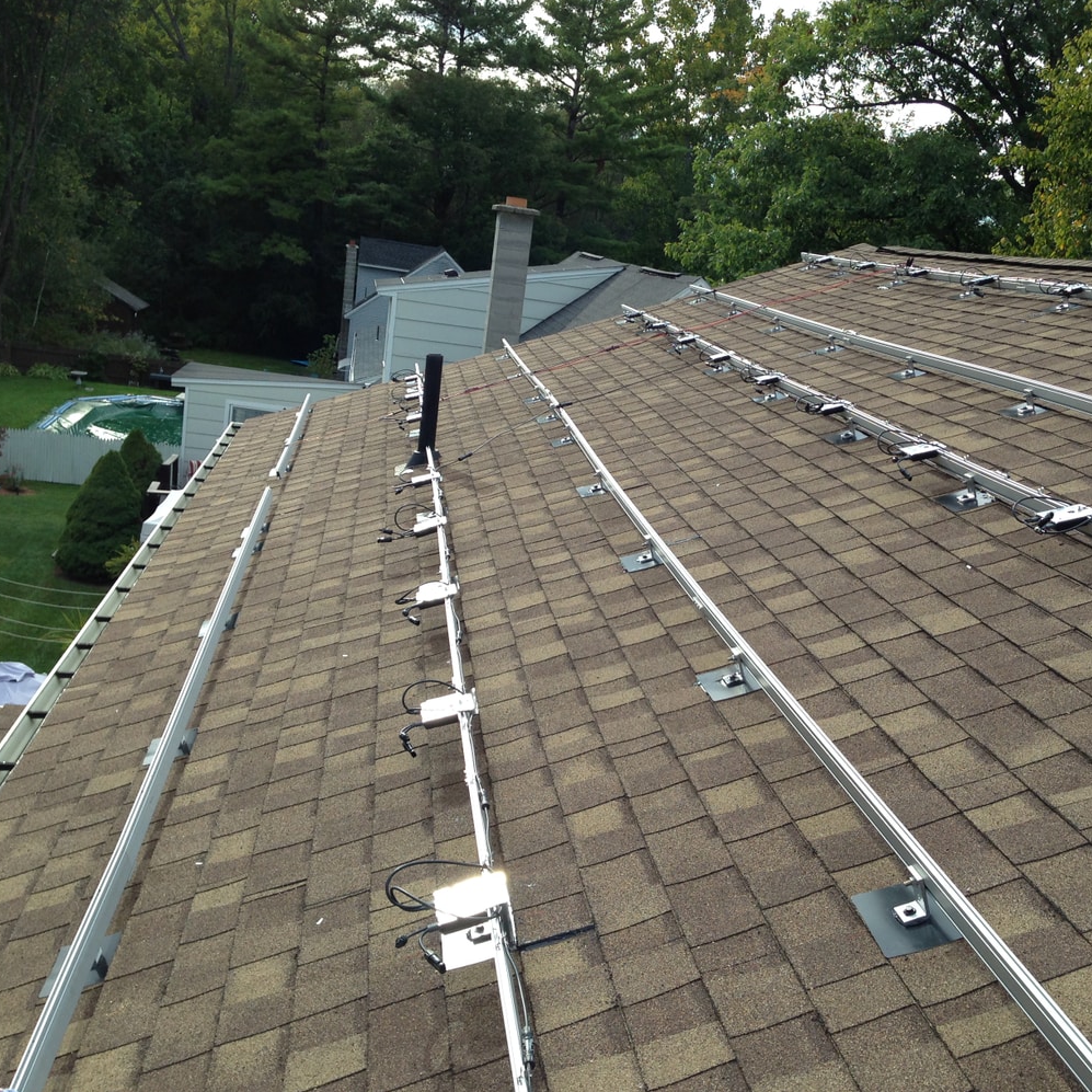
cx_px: 652
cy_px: 547
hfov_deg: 42.6
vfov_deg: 42.8
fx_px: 1392
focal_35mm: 39
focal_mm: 4.12
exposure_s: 1/526
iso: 50
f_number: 2.4
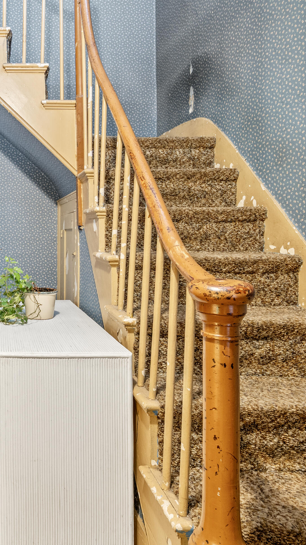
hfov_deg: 38.5
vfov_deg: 71.9
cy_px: 267
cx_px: -12
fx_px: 375
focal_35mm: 26
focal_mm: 16
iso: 640
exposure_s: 1
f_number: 8
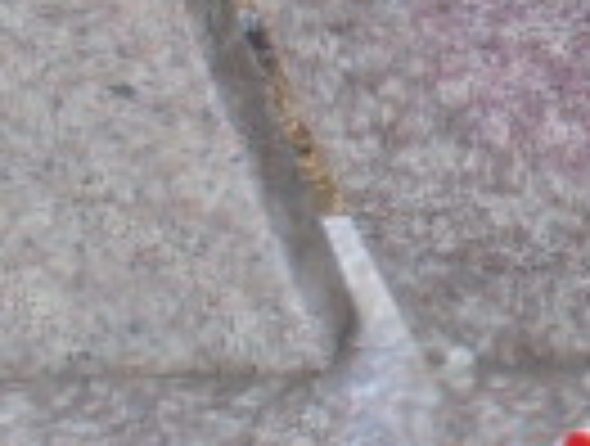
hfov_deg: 10.4
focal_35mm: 185
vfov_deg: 7.6
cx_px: 793
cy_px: -532
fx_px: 3162
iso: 100
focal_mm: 6.9
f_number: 4.2
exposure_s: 1/50
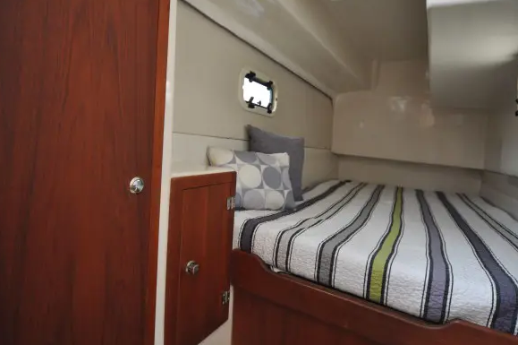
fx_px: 310
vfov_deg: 58.1
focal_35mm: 22
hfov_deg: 79.7
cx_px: 275
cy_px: 171
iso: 640
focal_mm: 13
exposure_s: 1/60
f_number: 4
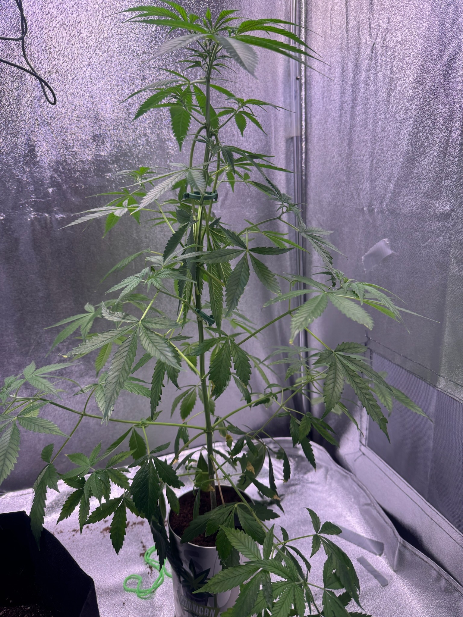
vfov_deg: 71.6
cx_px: 232
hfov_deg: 56.8
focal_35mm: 24
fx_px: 428
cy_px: 308
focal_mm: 6.76
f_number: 1.78
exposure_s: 1/120
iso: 125
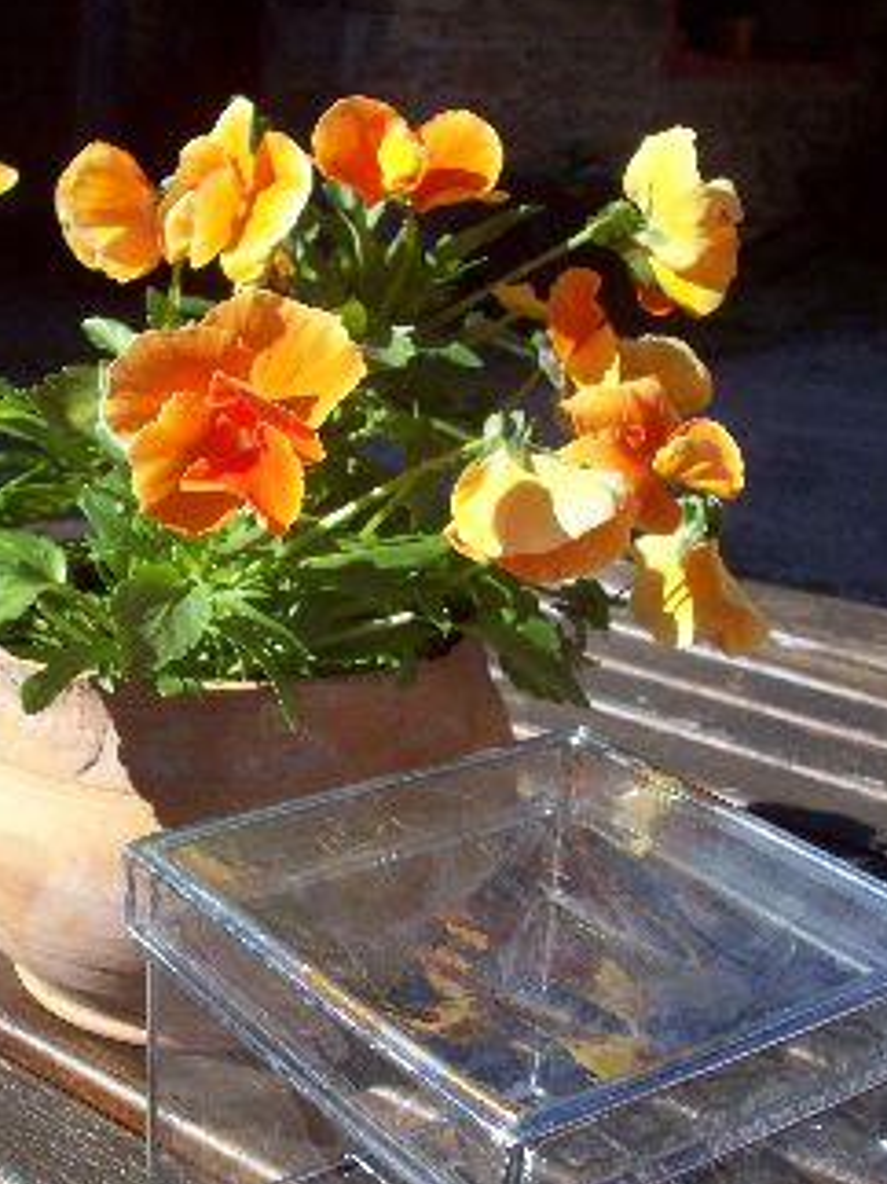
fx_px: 1880
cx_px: 356
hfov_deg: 26.5
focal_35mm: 55
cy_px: 740
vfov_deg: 34.8
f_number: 5.6
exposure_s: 1/260
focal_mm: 6.2
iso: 80
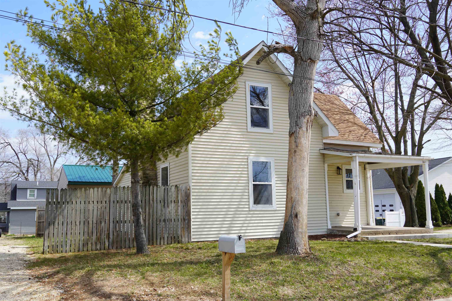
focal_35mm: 36
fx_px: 452
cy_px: 150
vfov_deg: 36.9
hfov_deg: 53.1
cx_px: 226
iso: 100
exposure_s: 1/125
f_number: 9
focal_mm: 24
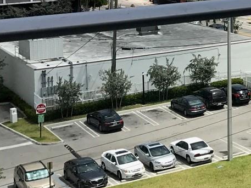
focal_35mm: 98
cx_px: 353
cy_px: -45
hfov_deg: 18.2
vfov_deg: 14.6
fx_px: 711
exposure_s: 1/2907
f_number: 1.8
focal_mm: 3.99
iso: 20
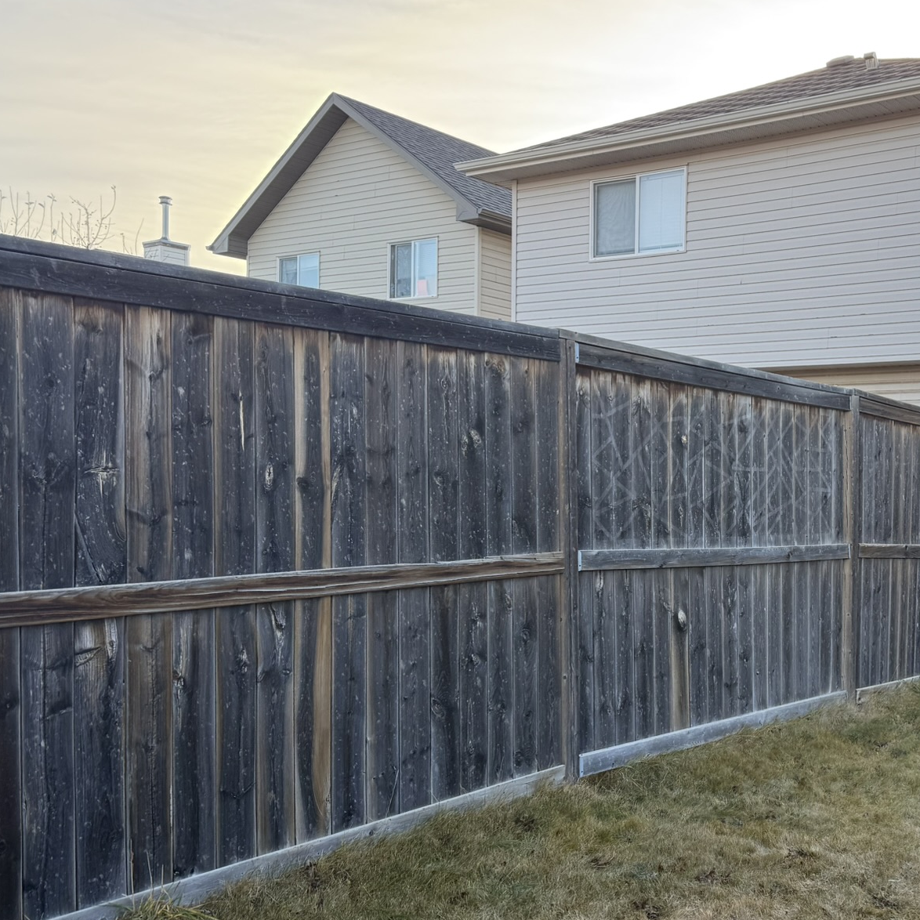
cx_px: 730
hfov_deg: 43.0
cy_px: 522
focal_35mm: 37
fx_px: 1113
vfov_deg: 44.8
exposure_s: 1/654
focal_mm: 6.76
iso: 80
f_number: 1.78
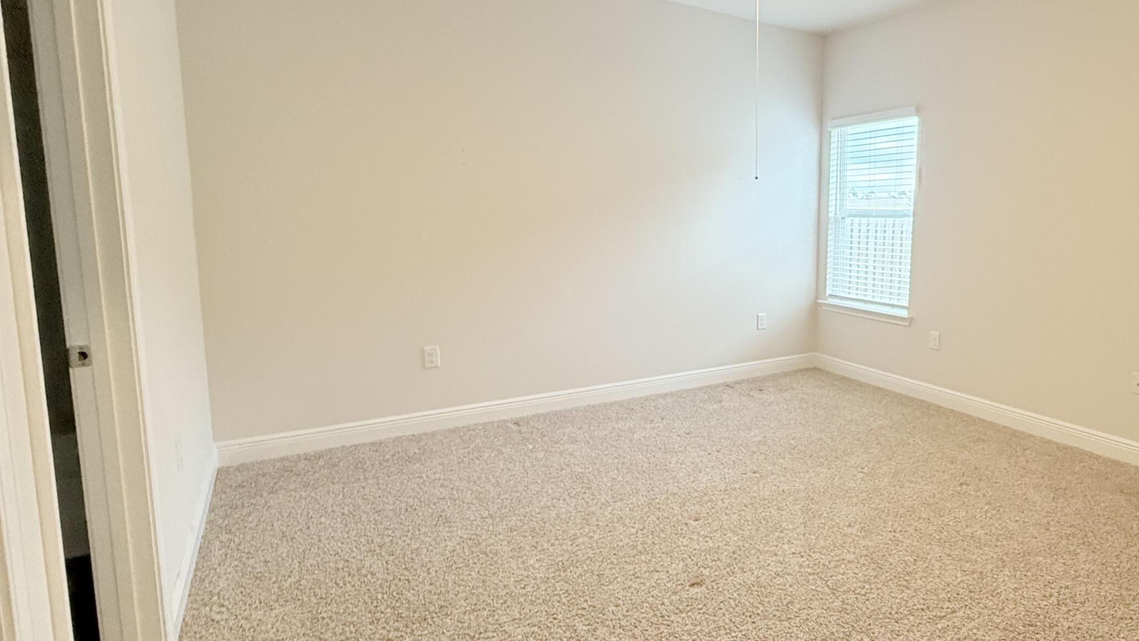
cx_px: 766
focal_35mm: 22
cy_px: 287
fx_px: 664
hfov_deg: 78.4
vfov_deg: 51.4
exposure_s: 1/120
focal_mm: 2.22
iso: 400
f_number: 2.2
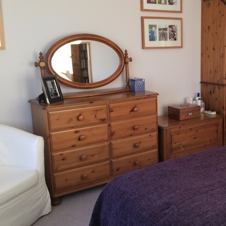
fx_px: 332
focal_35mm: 45
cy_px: 113
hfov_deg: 36.5
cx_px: 175
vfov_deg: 37.6
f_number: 2.2
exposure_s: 1/33
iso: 32
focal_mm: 4.15
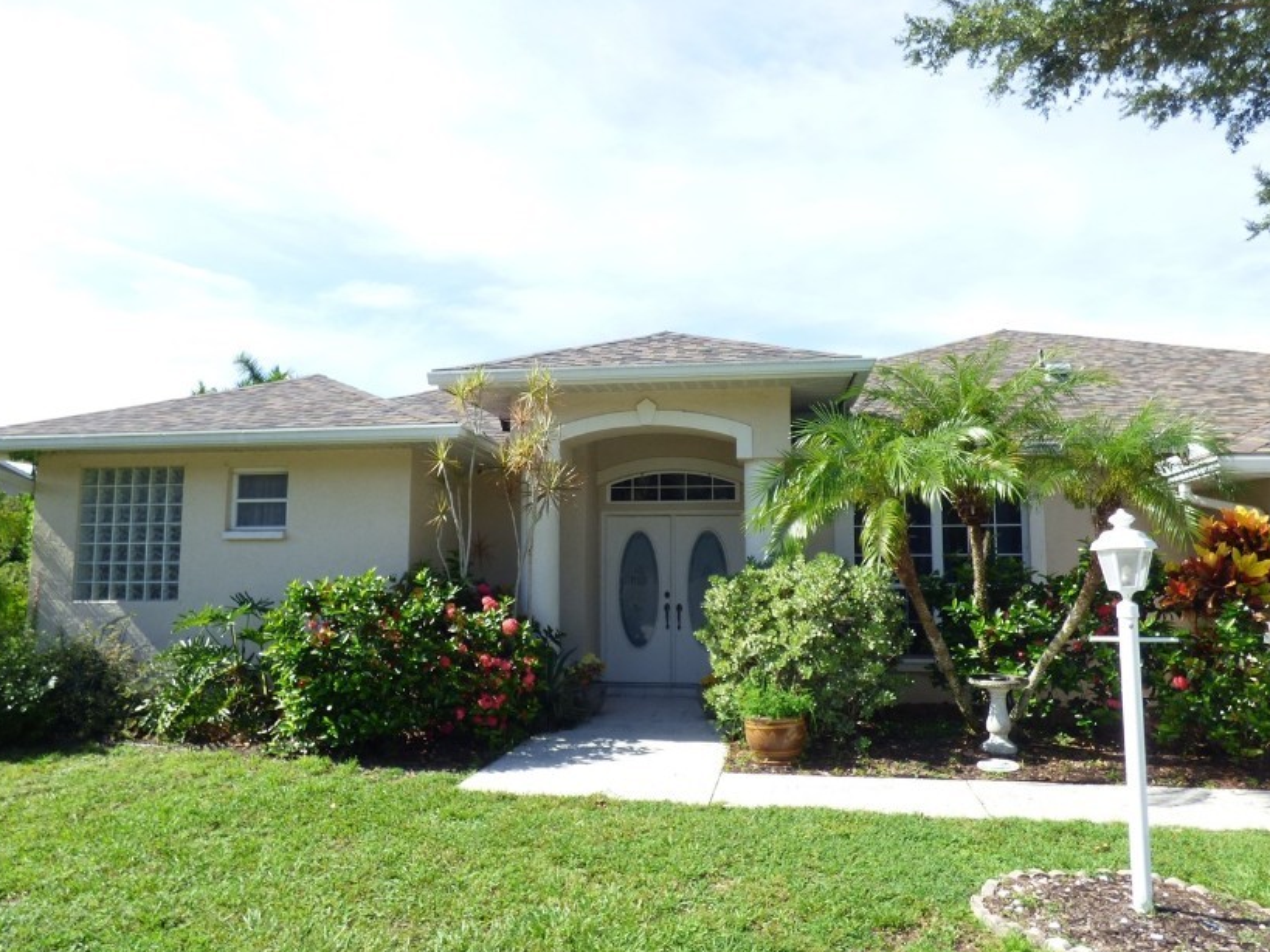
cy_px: 481
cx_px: 626
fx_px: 917
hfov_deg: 69.4
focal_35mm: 25
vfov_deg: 54.9
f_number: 2.8
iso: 100
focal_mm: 3.58
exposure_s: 1/800
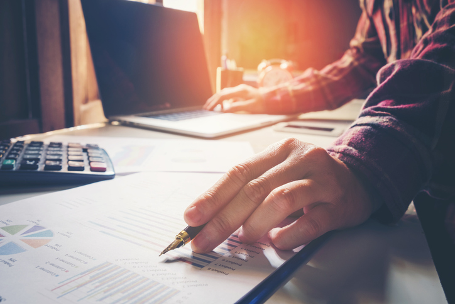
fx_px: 404
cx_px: 228
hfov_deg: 58.7
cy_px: 152
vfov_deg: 41.1
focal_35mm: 32
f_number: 7.1
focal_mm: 21.4
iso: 200
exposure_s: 1/5
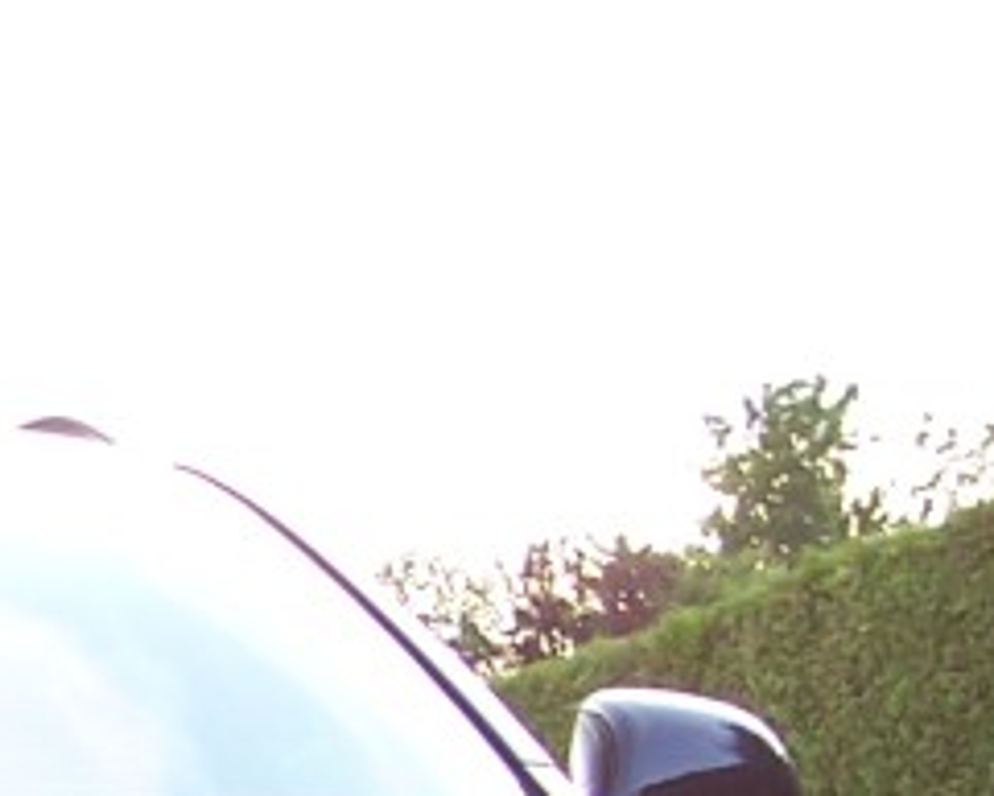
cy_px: 1369
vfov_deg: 10.4
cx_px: -421
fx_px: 4150
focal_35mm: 141
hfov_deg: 13.0
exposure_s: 1/90
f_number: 2.7
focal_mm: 5.6
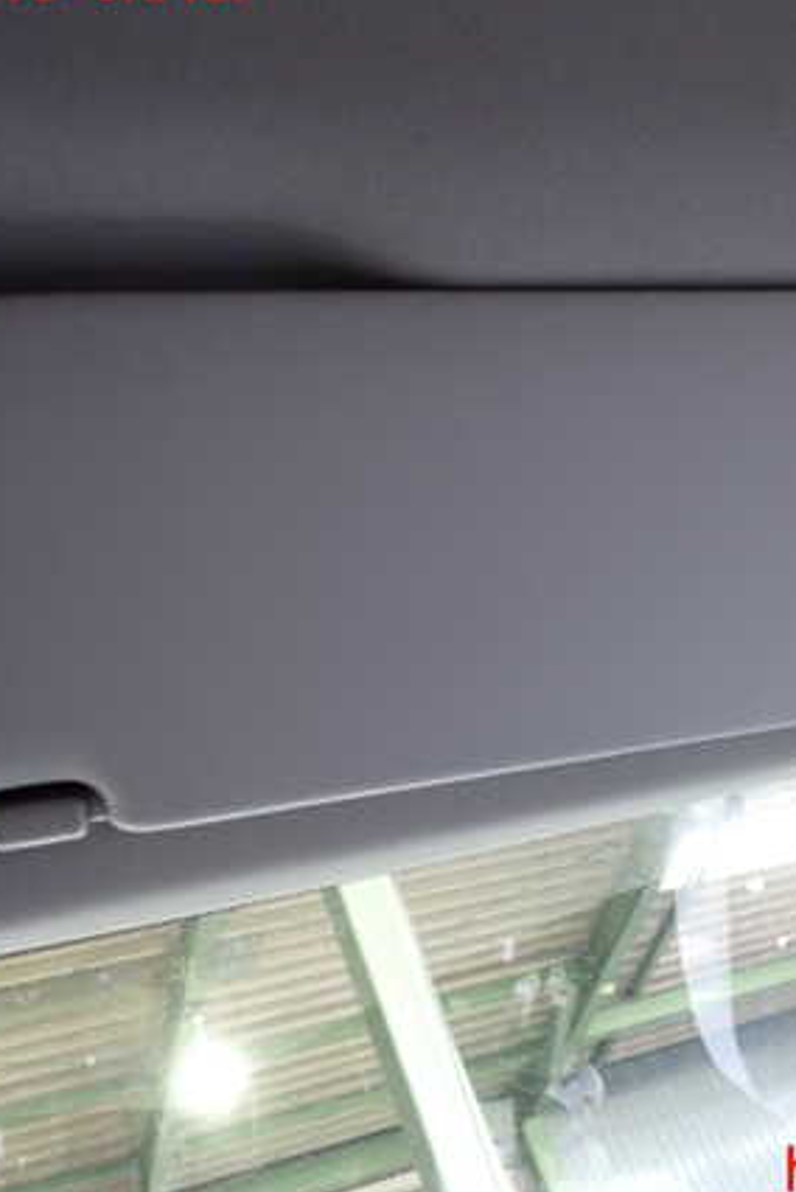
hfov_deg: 30.2
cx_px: 577
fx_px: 1457
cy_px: 578
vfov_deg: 44.5
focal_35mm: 44
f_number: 2.3
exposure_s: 1/30
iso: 400
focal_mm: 5.4
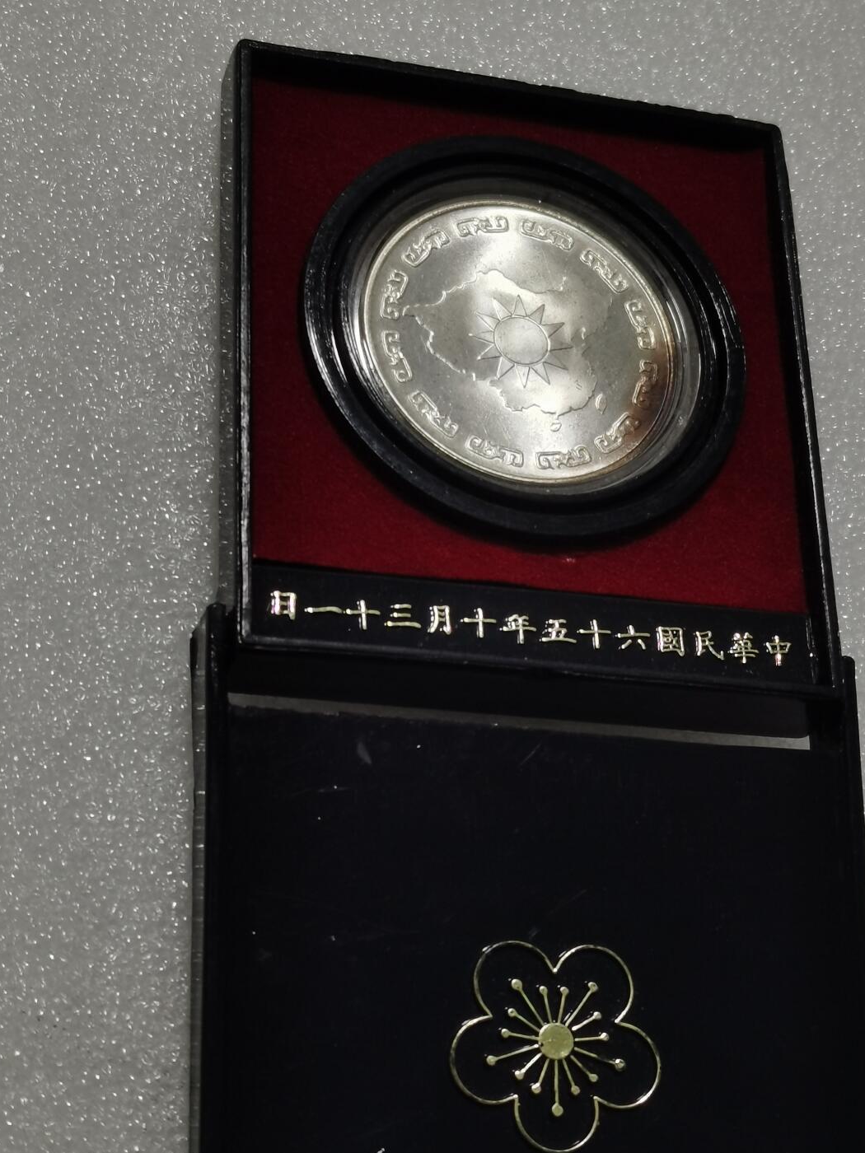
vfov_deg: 27.0
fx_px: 2399
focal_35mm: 72
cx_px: 505
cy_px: 661
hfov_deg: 20.4
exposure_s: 1/135
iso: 50
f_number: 1.8
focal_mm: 5.58
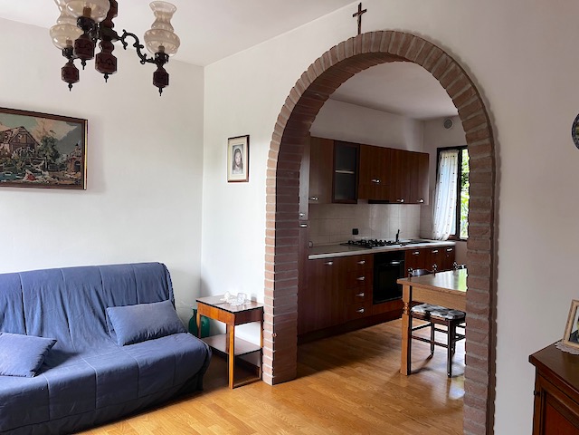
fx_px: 435
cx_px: 290
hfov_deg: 67.3
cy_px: 218
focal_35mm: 26
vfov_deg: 53.1
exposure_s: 1/49
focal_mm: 5.1
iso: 200
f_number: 1.6
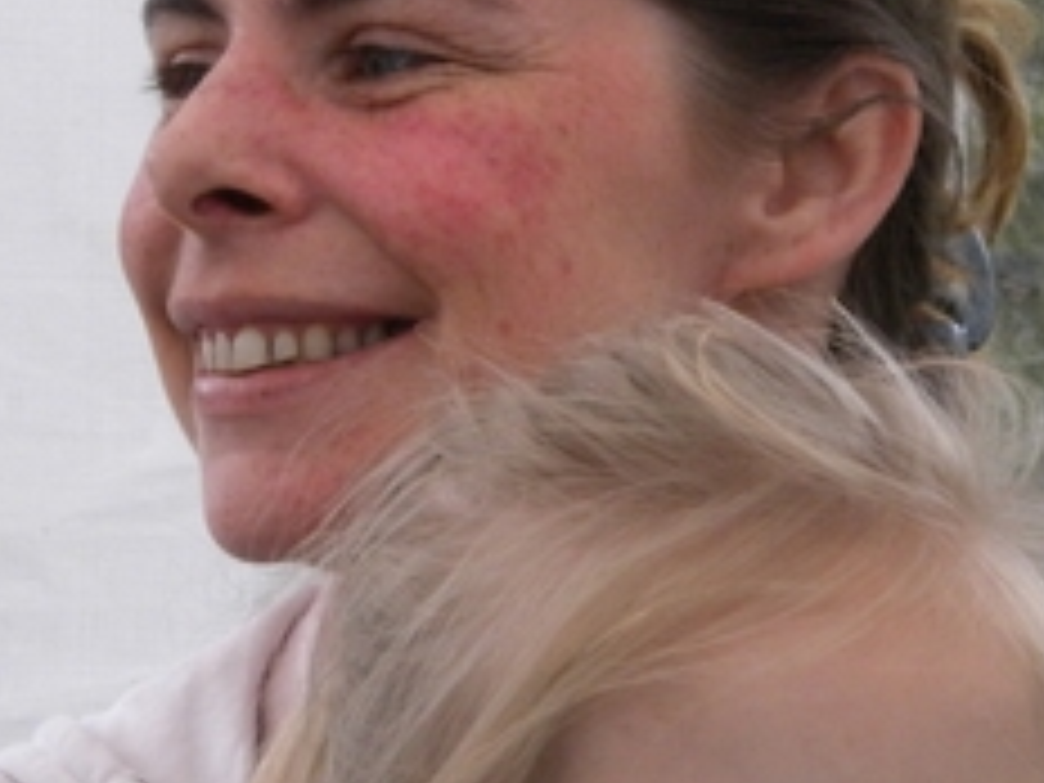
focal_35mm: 204
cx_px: 598
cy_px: 472
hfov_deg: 9.7
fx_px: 6153
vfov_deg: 7.3
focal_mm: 14.3
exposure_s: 1/250
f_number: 5.1
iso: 296
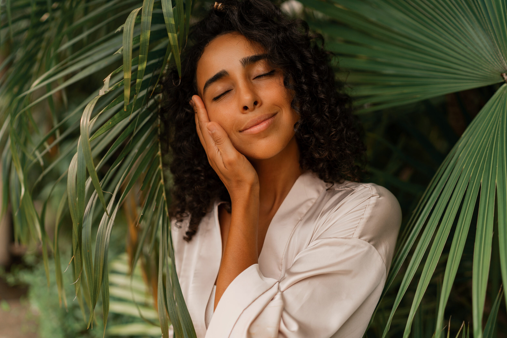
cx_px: 251
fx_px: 507
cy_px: 167
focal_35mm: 36
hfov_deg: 53.1
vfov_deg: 36.9
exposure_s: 1/500
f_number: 1.8
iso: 160
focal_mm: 35
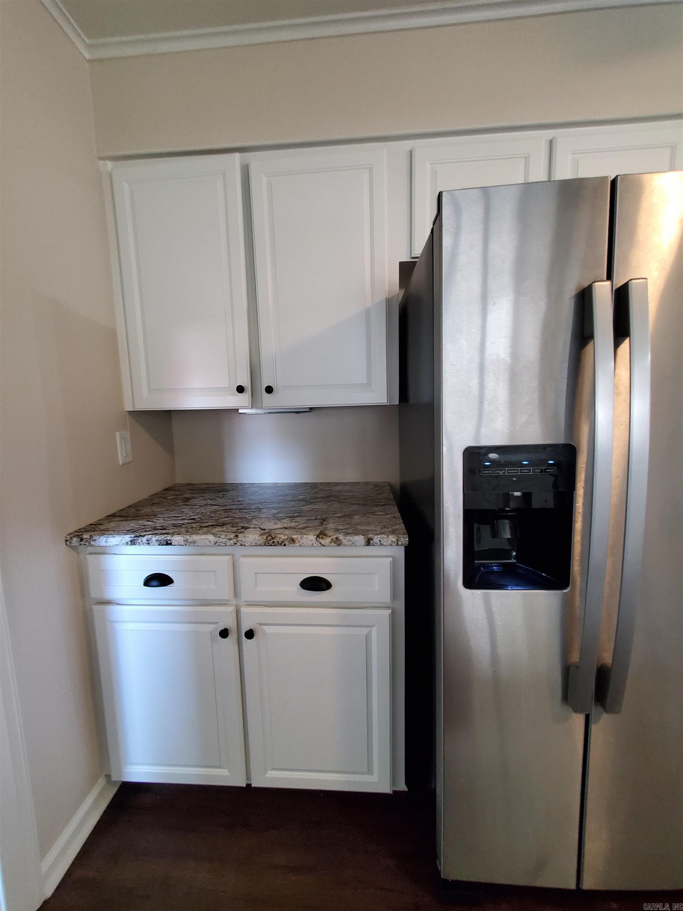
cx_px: 342
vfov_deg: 106.2
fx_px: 342
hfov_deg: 89.9
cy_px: 456
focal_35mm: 13
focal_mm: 1.8
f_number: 2.2
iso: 640
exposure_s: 1/30
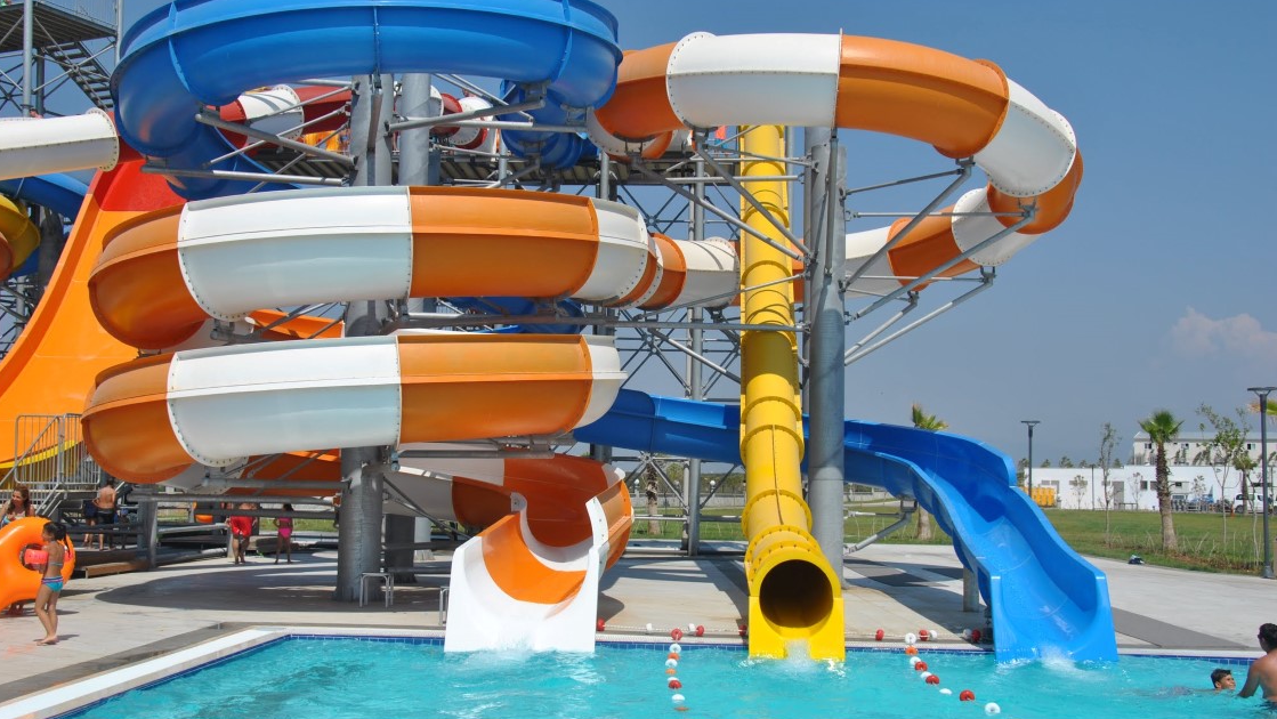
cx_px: 644
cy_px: 404
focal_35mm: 44
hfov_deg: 46.8
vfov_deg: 27.4
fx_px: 1475
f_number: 10
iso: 100
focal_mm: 27
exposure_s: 1/400
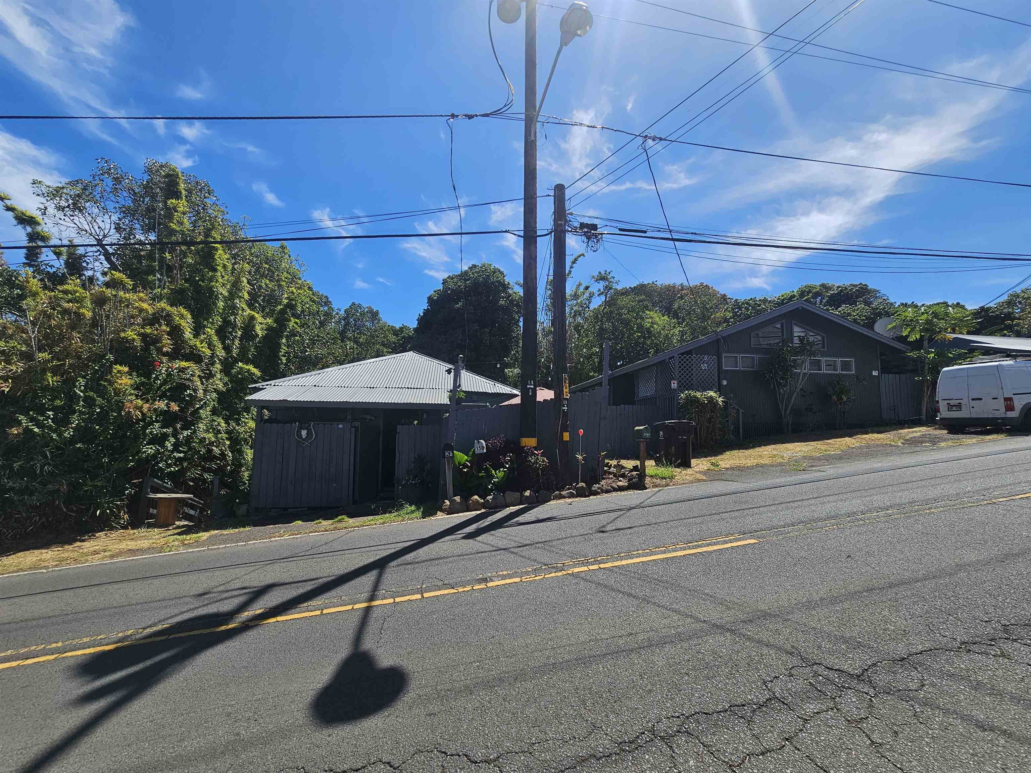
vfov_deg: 89.9
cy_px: 386
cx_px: 516
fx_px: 387
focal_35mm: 13
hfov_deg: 106.2
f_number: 2.2
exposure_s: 1/2192
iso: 50
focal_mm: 2.2
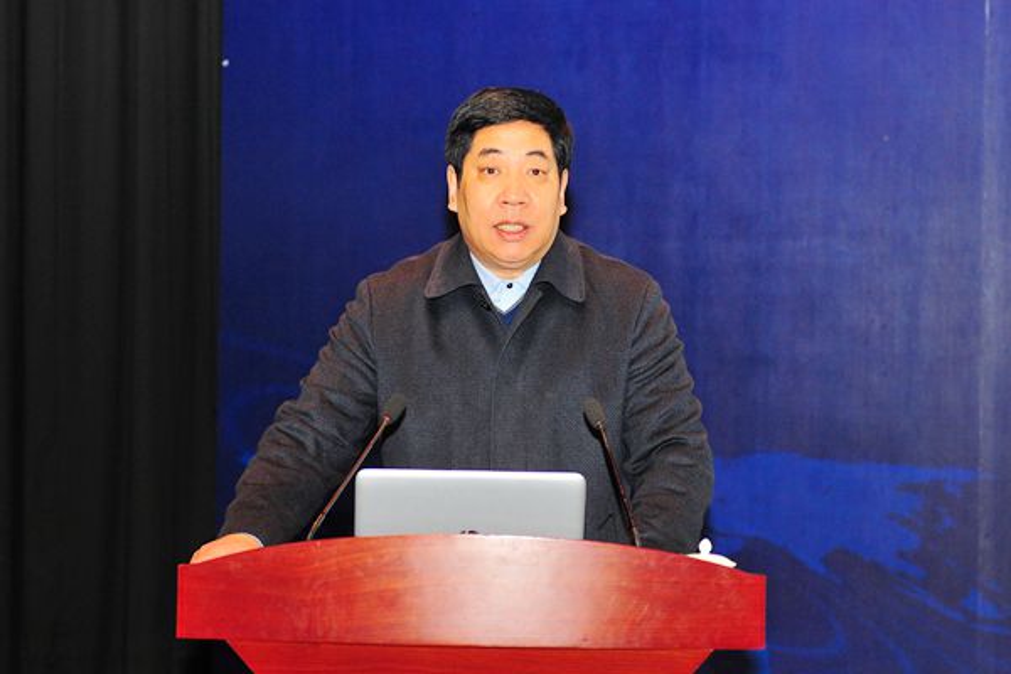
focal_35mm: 70
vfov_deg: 19.5
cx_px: 506
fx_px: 1966
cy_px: 337
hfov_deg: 28.8
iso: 800
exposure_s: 1/100
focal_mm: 70
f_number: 3.5
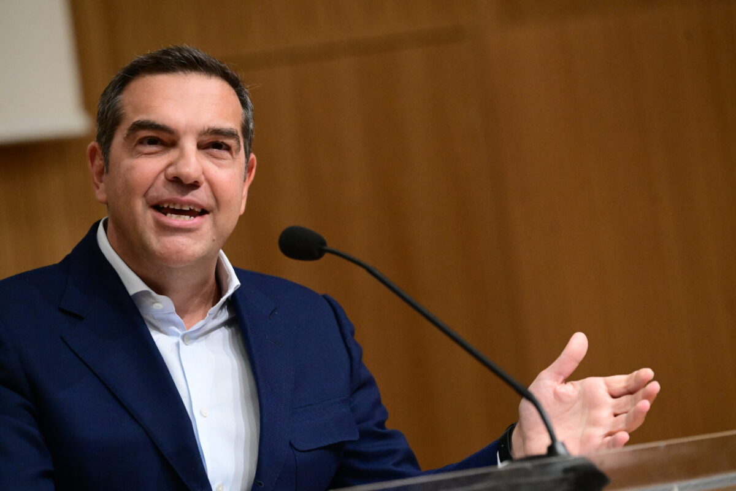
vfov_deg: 6.9
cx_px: 368
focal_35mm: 200
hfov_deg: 10.3
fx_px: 4089
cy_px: 246
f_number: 4.5
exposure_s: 1/320
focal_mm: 200
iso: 8000
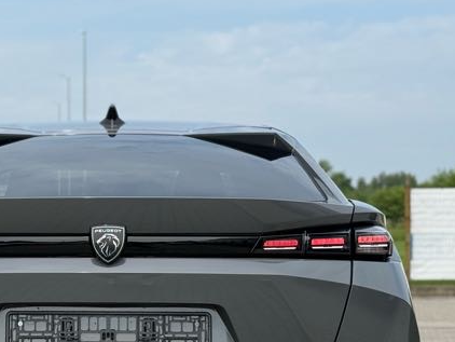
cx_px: 67
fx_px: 1249
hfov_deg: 20.3
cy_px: 266
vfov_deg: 15.5
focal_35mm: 95
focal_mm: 6.76
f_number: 1.78
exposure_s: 1/3704
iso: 64
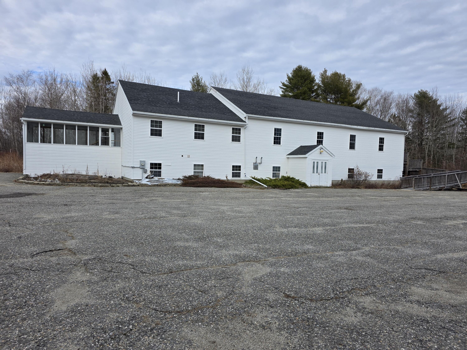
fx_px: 310
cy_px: 175
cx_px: 234
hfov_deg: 73.9
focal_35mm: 23
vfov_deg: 58.9
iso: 80
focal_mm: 6.3
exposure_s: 1/2417
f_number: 1.7
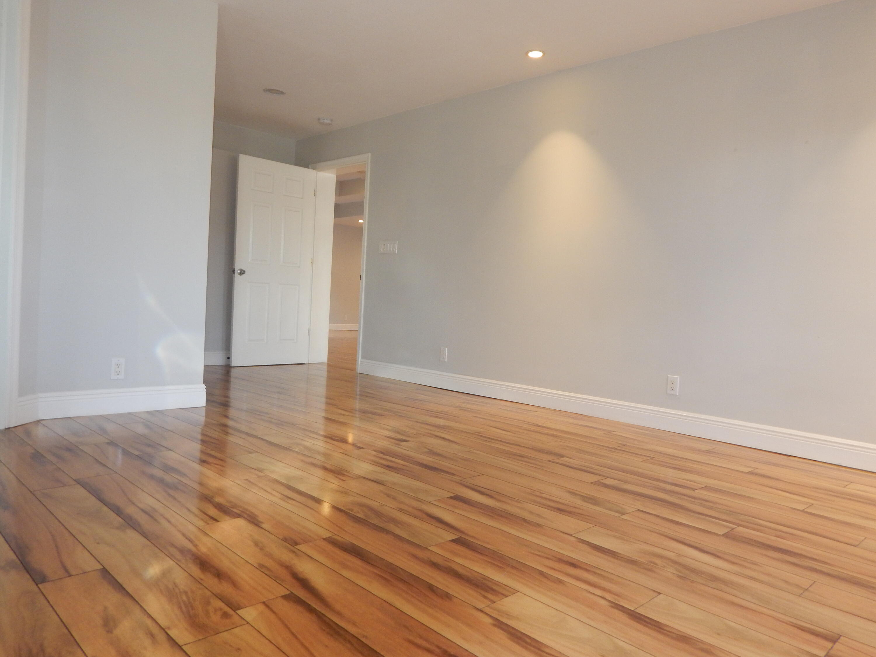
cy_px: 328
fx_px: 633
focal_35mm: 25
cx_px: 438
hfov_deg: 69.4
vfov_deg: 54.9
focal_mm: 4.5
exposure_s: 1/30
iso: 200
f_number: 3.1
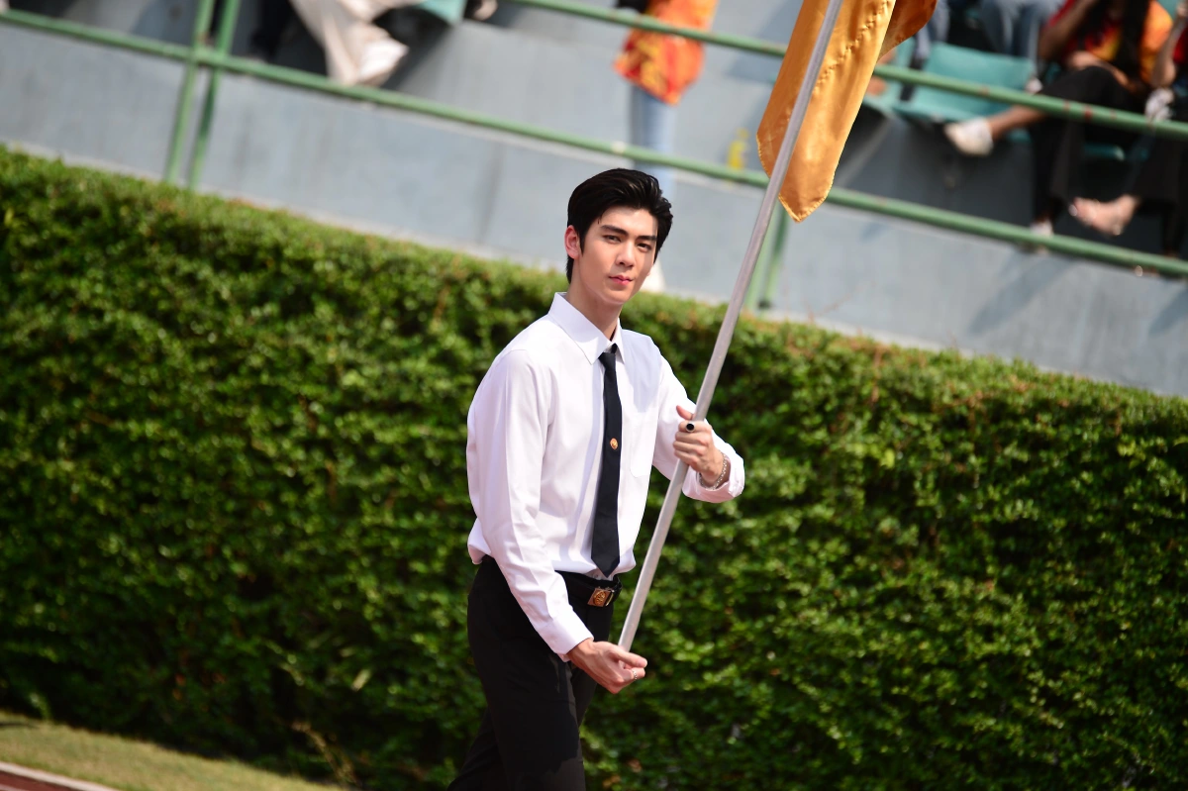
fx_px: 6597
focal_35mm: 200
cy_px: 396
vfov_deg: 6.9
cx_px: 594
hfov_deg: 10.3
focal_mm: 200
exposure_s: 1/2000
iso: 100
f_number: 3.5
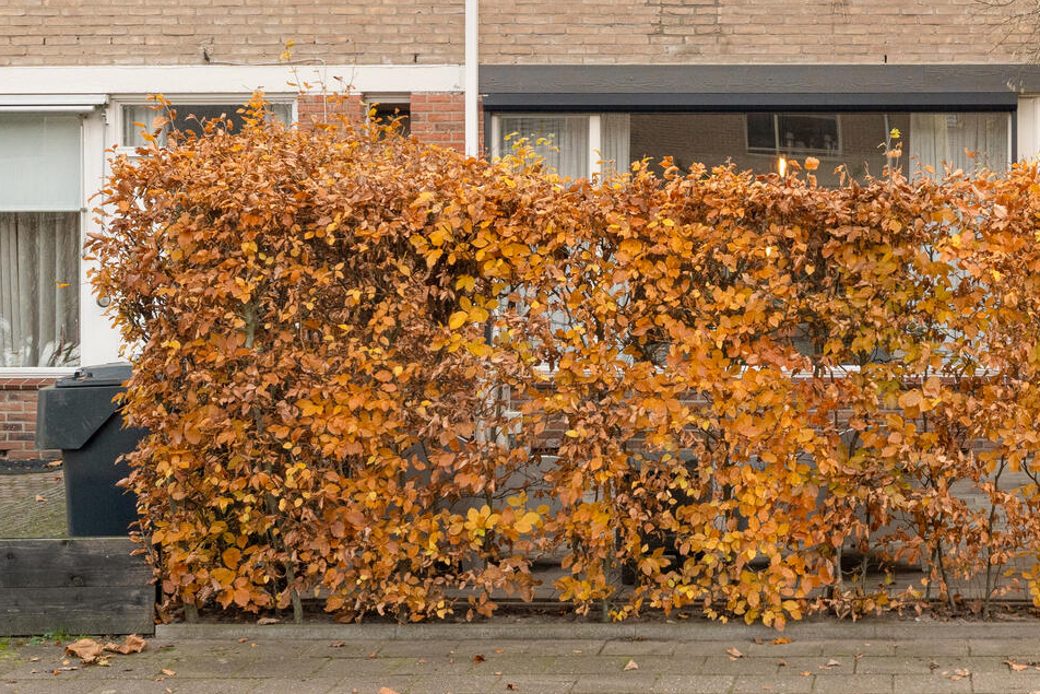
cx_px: 922
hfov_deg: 31.4
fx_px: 1764
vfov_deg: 21.8
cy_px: 85
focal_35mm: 61
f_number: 8
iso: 1250
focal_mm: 26.9
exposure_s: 1/125
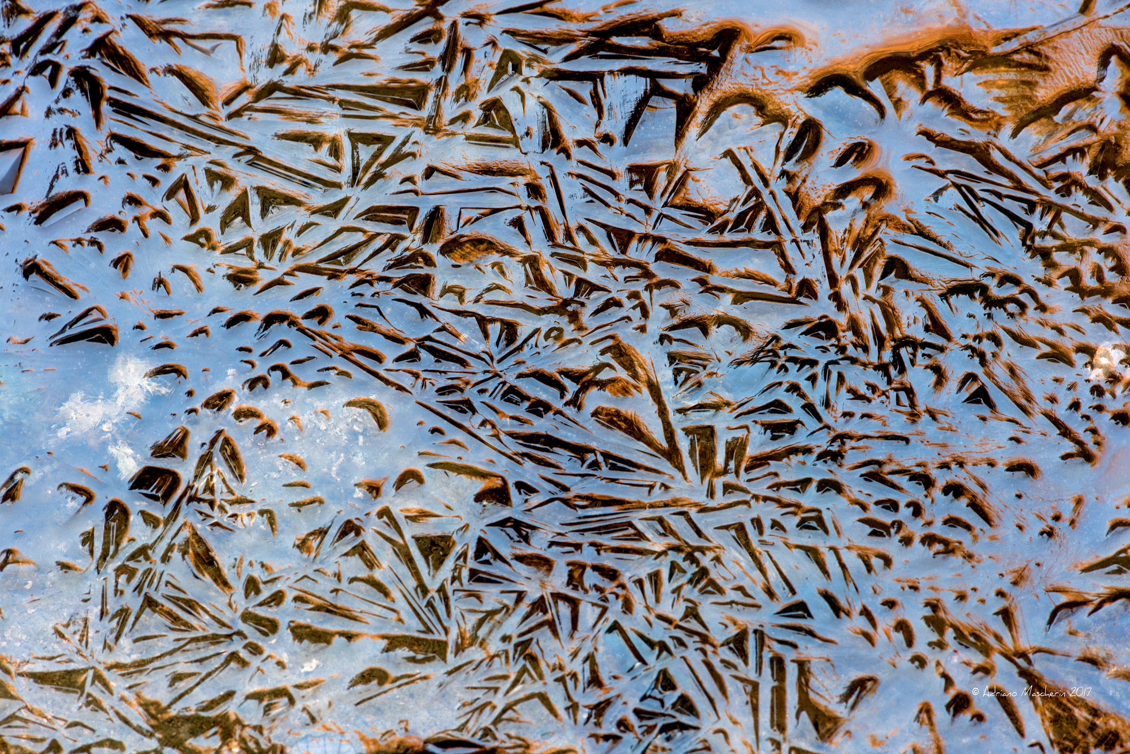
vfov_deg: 7.4
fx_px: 5809
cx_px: 565
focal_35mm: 185
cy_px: 377
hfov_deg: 11.1
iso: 100
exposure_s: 1/2.5
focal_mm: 185
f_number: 16
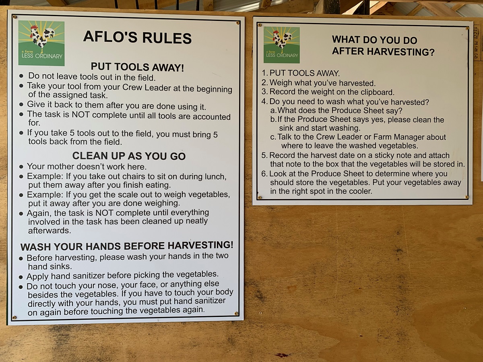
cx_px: 242
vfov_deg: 53.1
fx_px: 363
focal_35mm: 26
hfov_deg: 67.3
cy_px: 181
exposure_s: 1/127
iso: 25
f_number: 1.8
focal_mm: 4.25
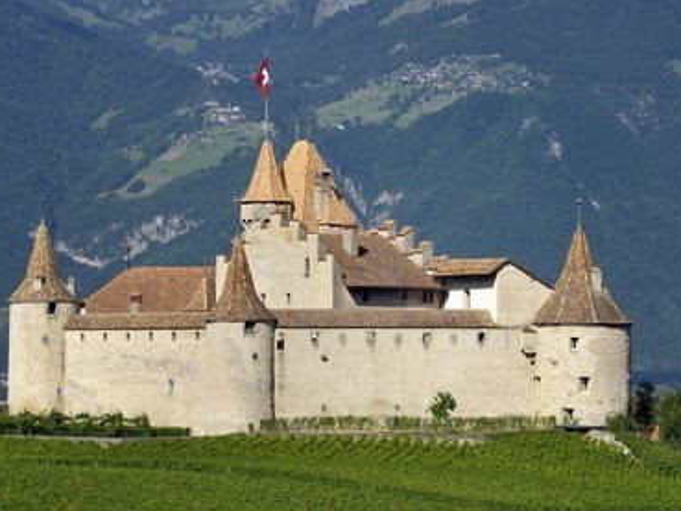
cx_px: 339
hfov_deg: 11.6
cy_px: 256
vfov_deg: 8.7
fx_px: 3345
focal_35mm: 170
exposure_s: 1/250
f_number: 18
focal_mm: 155
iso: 200
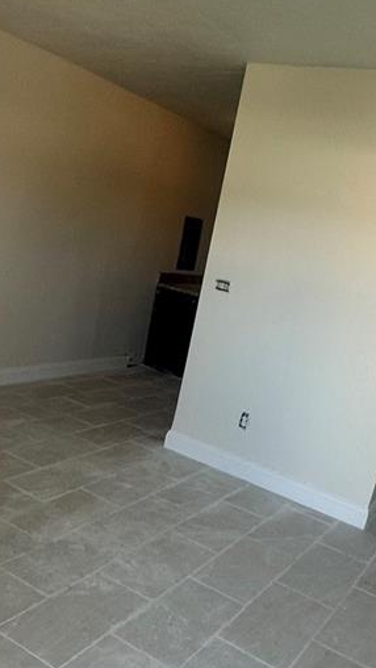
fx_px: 638
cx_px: 159
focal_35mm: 36
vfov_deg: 54.6
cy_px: 418
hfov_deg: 32.8
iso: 100
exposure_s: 1/120
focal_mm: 2.22
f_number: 2.2
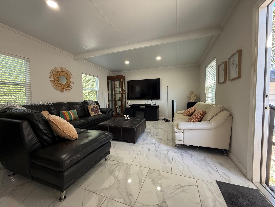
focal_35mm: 14
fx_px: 111
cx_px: 138
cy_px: 104
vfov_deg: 85.7
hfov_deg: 102.1
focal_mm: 2.22
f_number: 2.2
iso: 200
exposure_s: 1/99
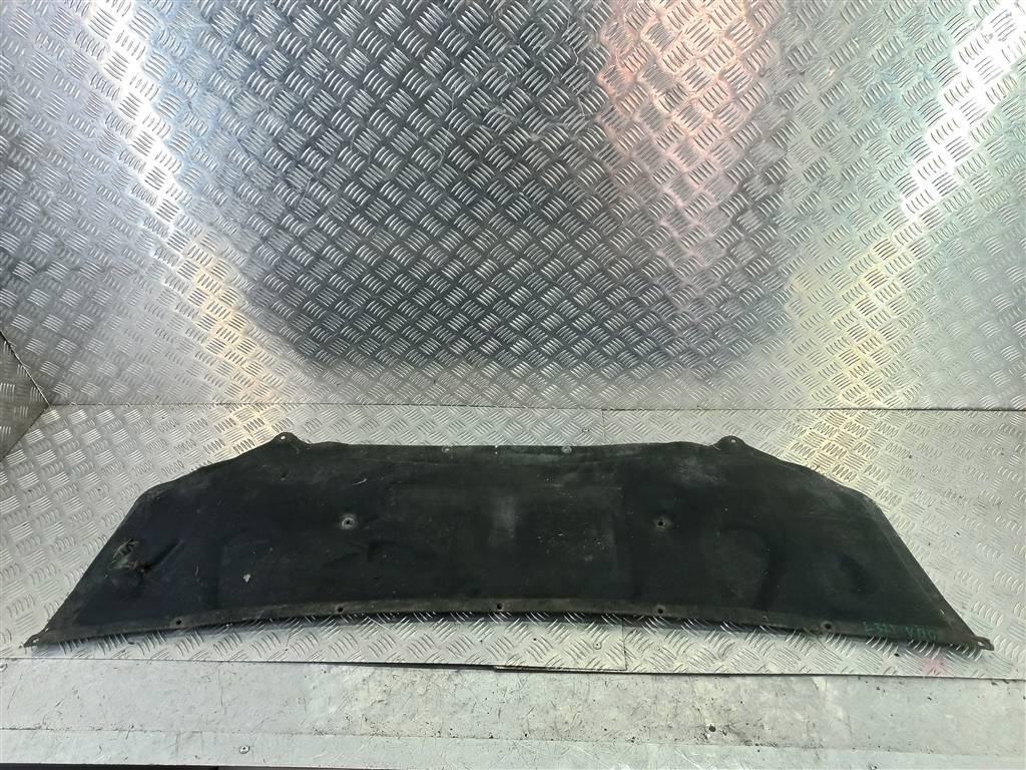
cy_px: 385
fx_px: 741
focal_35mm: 25
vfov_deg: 54.9
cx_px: 513
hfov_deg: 69.4
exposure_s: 1/50
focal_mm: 4.6
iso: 80
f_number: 1.8
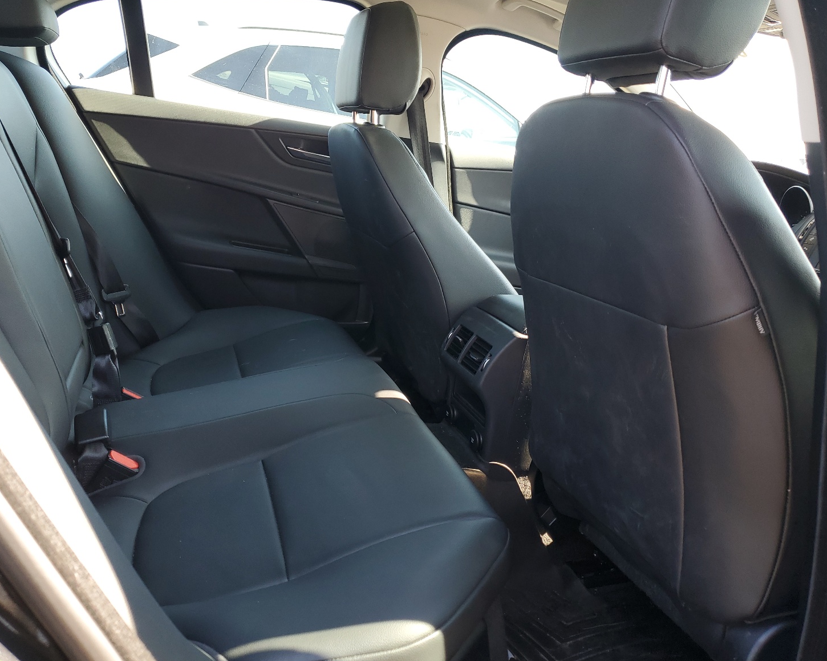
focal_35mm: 28
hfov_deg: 62.2
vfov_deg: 51.5
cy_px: 327
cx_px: 406
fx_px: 685
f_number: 1.5
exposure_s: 1/120
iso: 53
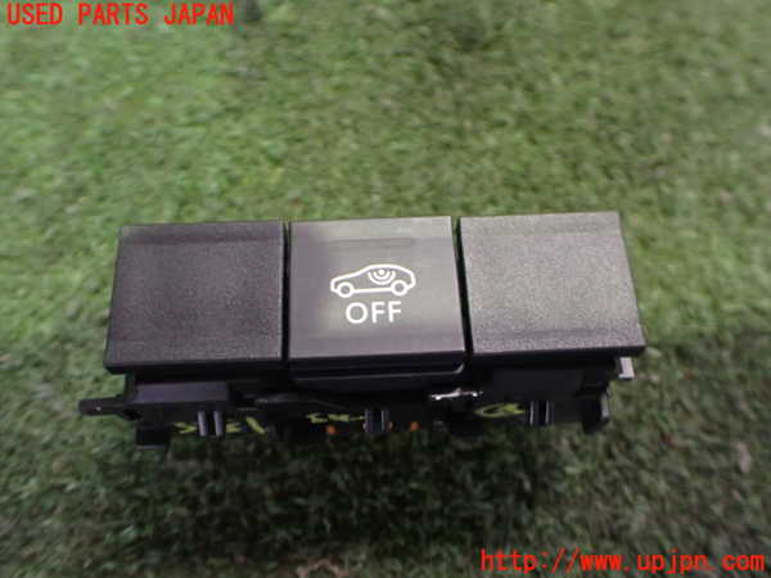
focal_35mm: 30
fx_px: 668
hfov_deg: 60.0
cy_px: 289
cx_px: 386
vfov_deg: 46.8
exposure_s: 1/30
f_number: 2.3
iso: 1000
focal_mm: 5.4
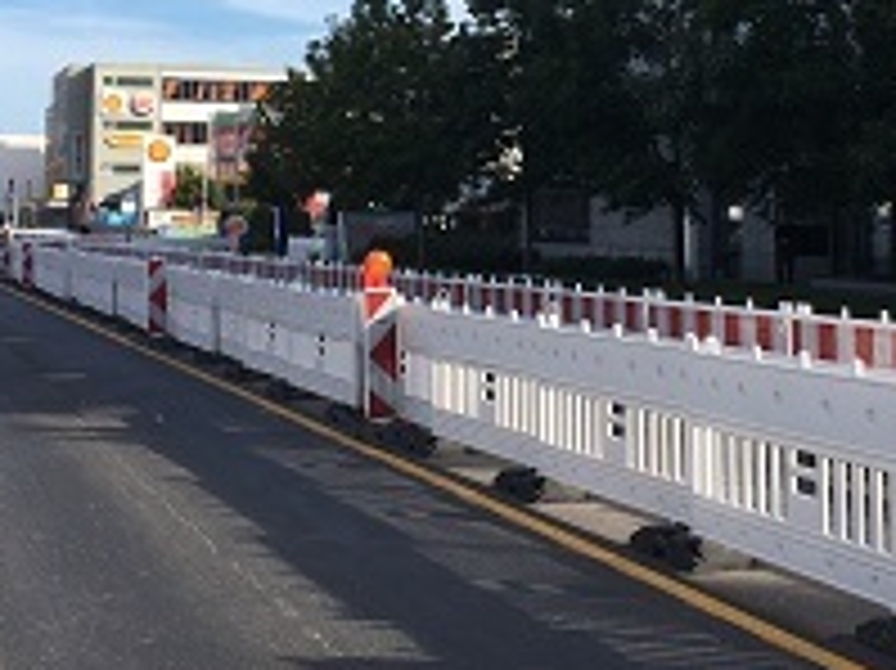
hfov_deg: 31.1
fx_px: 1604
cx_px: 538
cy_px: 103
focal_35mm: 62
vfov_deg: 23.2
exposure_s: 1/1304
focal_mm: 4.15
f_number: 2.2
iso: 25
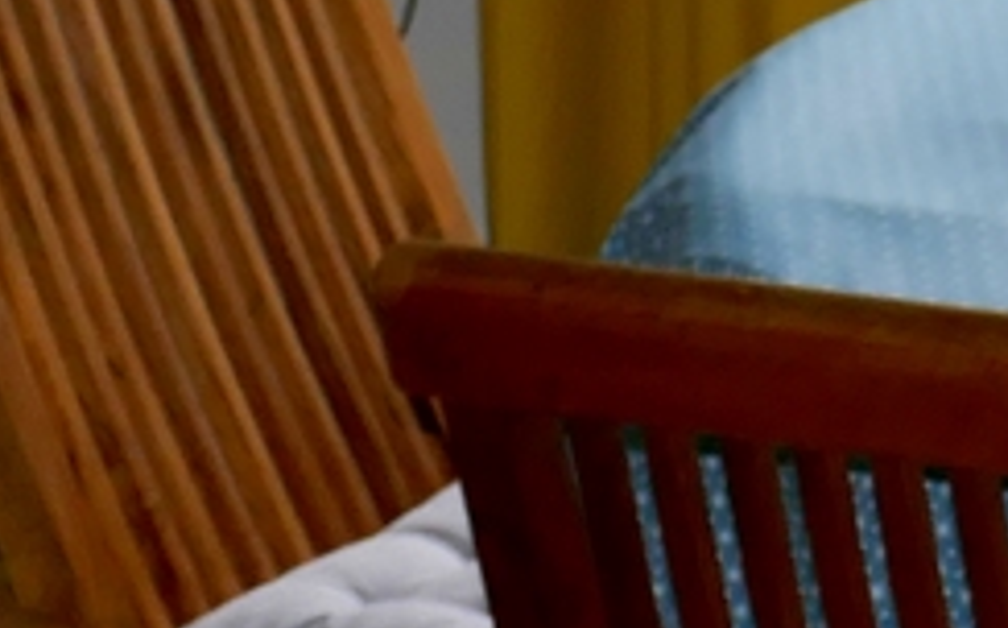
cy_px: -1097
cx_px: 2053
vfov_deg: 5.6
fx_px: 6066
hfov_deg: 8.9
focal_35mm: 221
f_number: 3.3
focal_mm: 11.9
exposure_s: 1/160
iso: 125
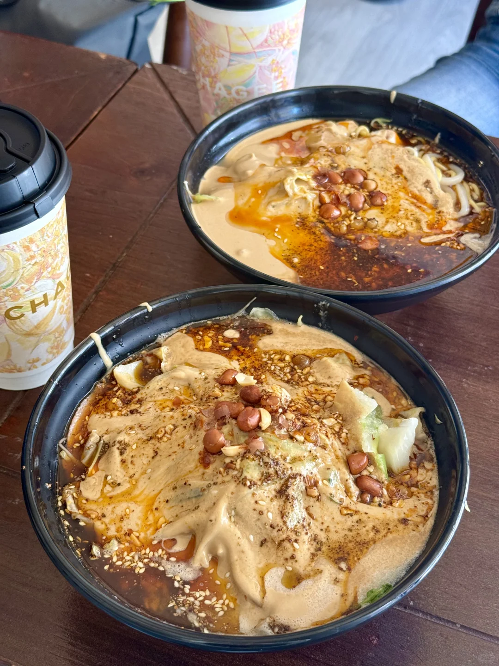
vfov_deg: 39.7
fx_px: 923
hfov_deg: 30.3
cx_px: 250
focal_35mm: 48
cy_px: 333
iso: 100
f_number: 1.78
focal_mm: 6.76
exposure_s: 1/60
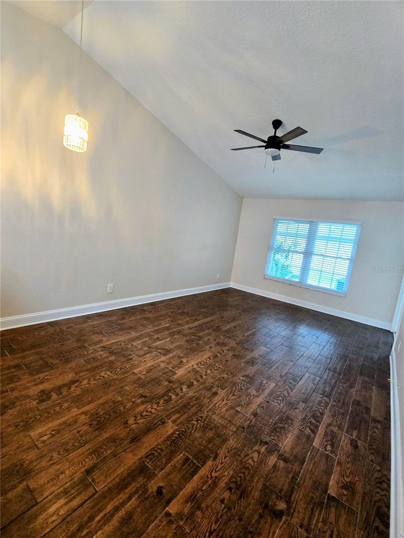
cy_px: 269
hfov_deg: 89.9
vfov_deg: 106.2
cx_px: 202
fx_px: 202
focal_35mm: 13
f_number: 2.2
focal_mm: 2.2
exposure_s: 1/60
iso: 320
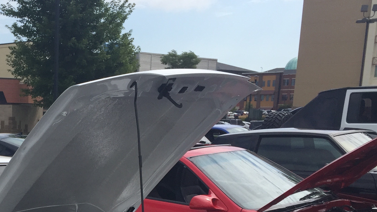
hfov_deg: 31.9
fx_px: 620
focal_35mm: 62
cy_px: 265
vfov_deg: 18.3
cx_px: 27
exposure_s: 1/2475
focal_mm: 4.15
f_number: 2.2
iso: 32
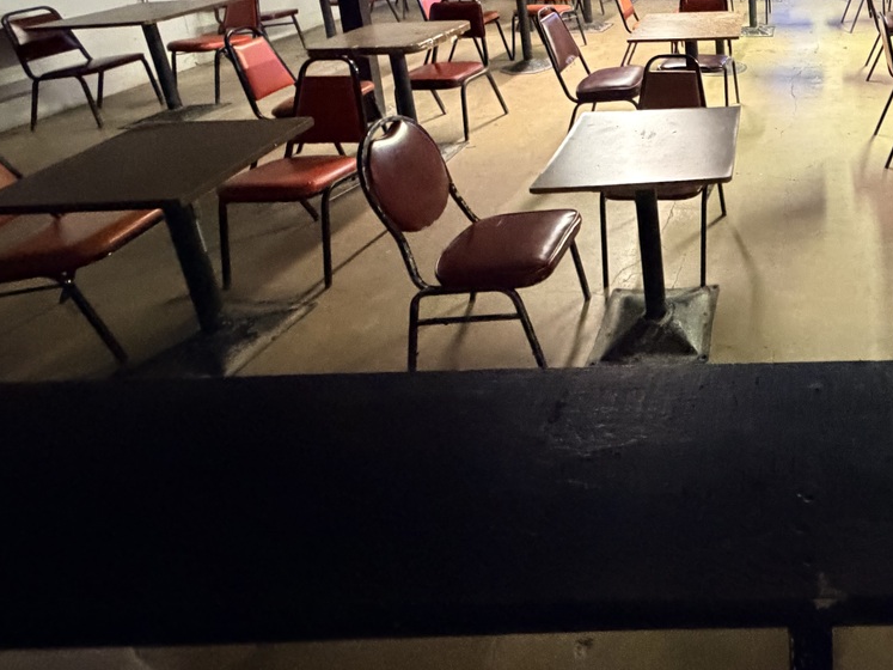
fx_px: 696
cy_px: 34
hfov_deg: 54.6
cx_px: 842
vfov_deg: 45.2
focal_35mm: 27
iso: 1000
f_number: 2.2
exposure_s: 1/40
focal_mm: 2.22
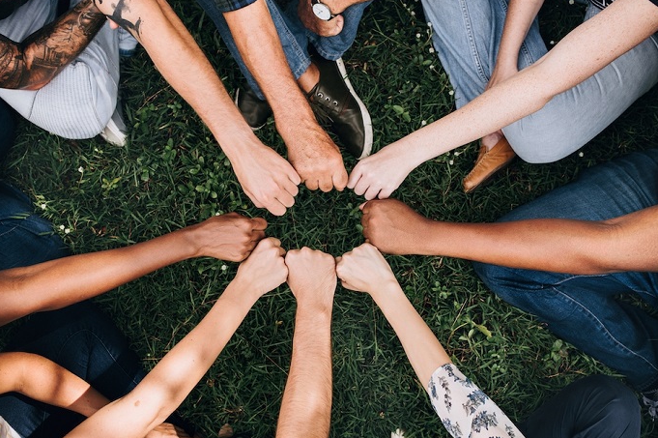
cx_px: 327
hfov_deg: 53.2
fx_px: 658
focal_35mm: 36
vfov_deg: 36.8
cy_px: 214
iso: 250
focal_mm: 35
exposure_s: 1/500
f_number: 5
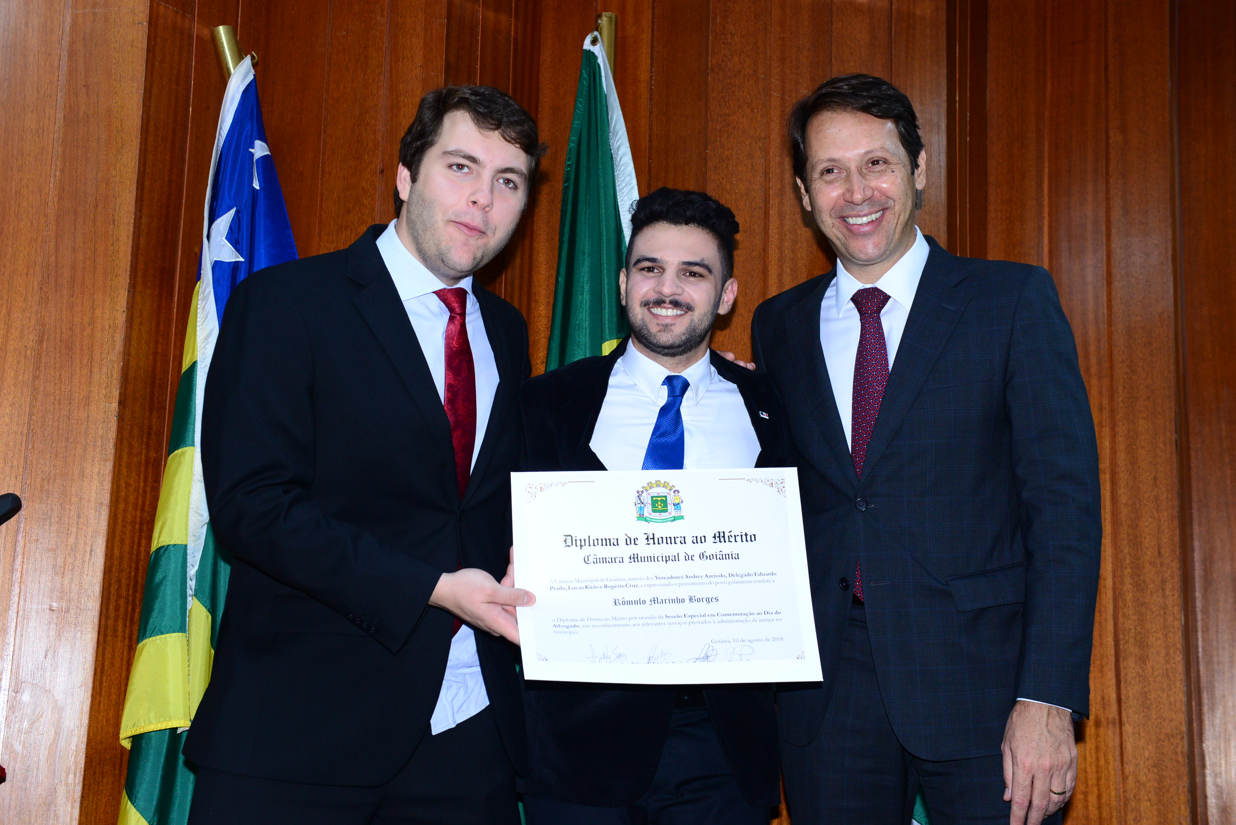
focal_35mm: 50
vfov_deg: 27.0
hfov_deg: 39.6
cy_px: 412
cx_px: 618
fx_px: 1717
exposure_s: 1/125
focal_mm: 50
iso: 2000
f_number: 5.6
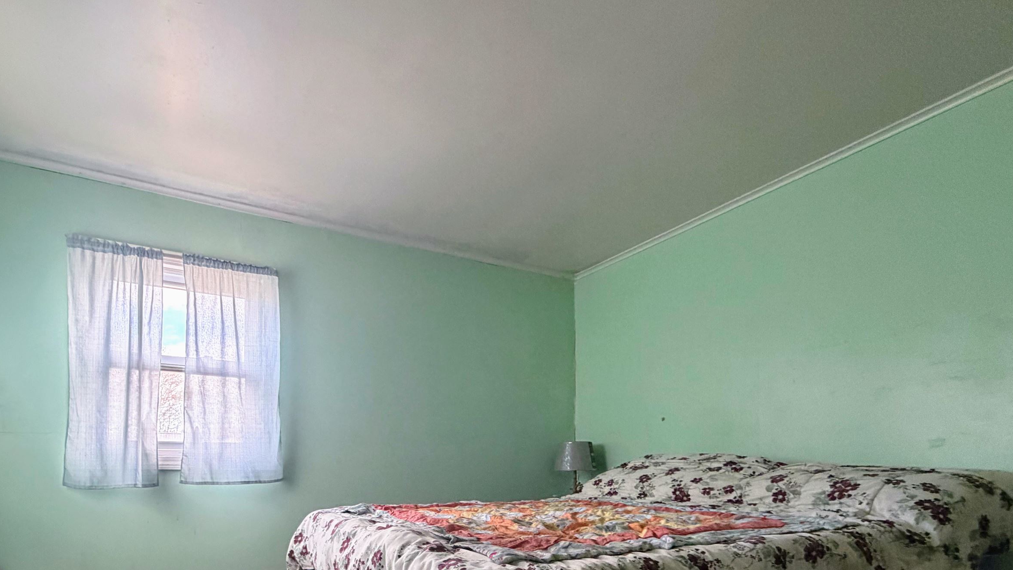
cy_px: 469
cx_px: 427
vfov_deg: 51.7
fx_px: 537
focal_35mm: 20
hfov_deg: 86.0
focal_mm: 2.22
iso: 400
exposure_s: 1/60
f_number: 2.2
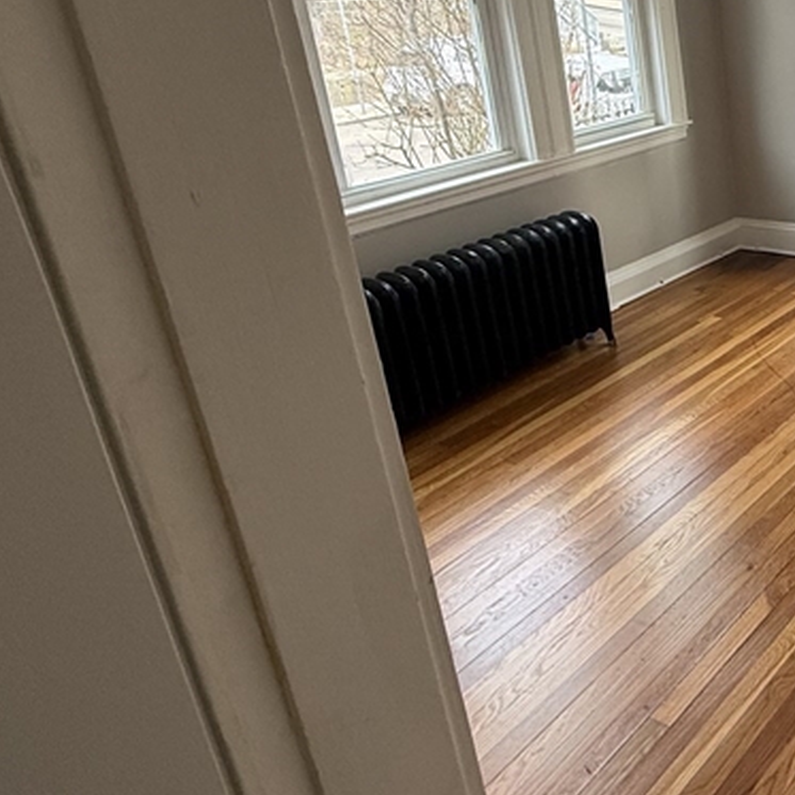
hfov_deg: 39.7
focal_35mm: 34
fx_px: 883
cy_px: 241
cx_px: 870
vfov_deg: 47.3
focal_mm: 2.22
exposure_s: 1/99
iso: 100
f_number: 2.2
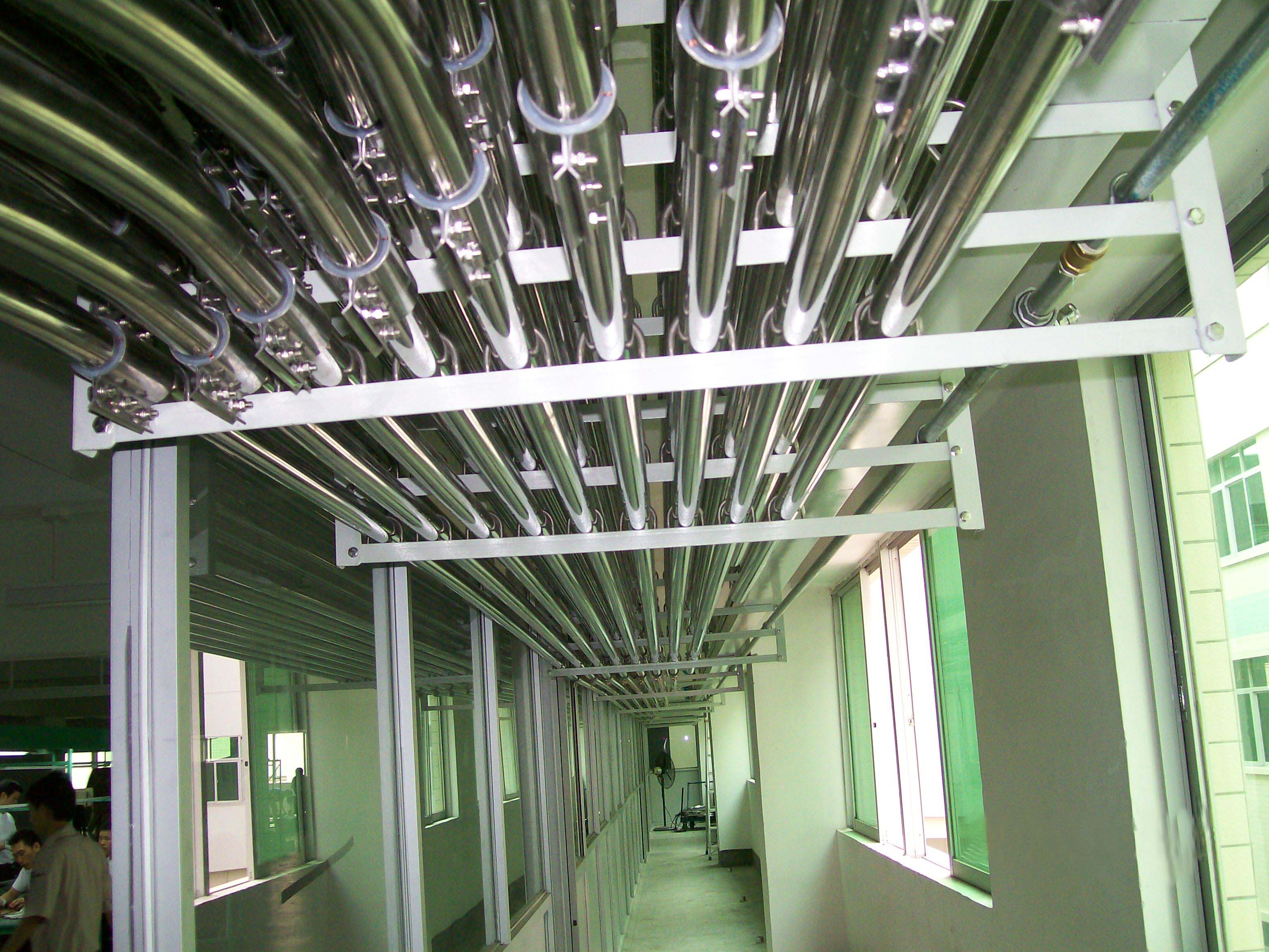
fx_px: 1320
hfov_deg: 51.4
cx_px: 634
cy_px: 476
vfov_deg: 39.7
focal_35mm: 36
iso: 140
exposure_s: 1/64
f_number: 2.7
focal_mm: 6
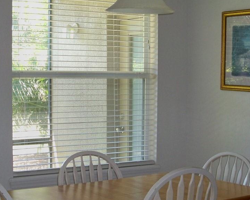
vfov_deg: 20.1
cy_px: 140
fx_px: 562
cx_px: 114
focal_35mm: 76
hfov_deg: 25.1
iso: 200
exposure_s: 1/30
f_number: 3.5
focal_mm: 6.2
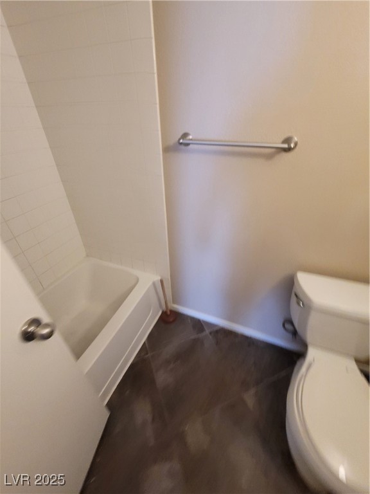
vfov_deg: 106.2
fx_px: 185
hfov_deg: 89.9
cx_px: 185
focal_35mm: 13
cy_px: 247
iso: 400
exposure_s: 1/30
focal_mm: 2.2
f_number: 2.2
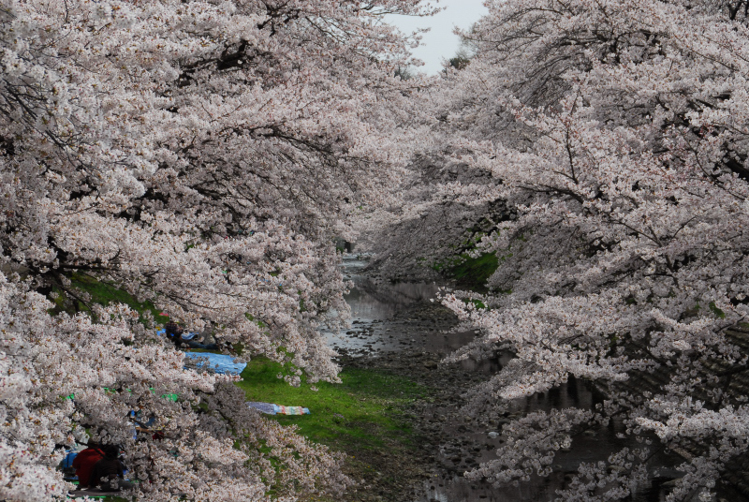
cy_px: 251
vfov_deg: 14.1
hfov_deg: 20.9
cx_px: 374
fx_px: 2032
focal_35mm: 98
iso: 100
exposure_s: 1/250
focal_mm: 65
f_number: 8
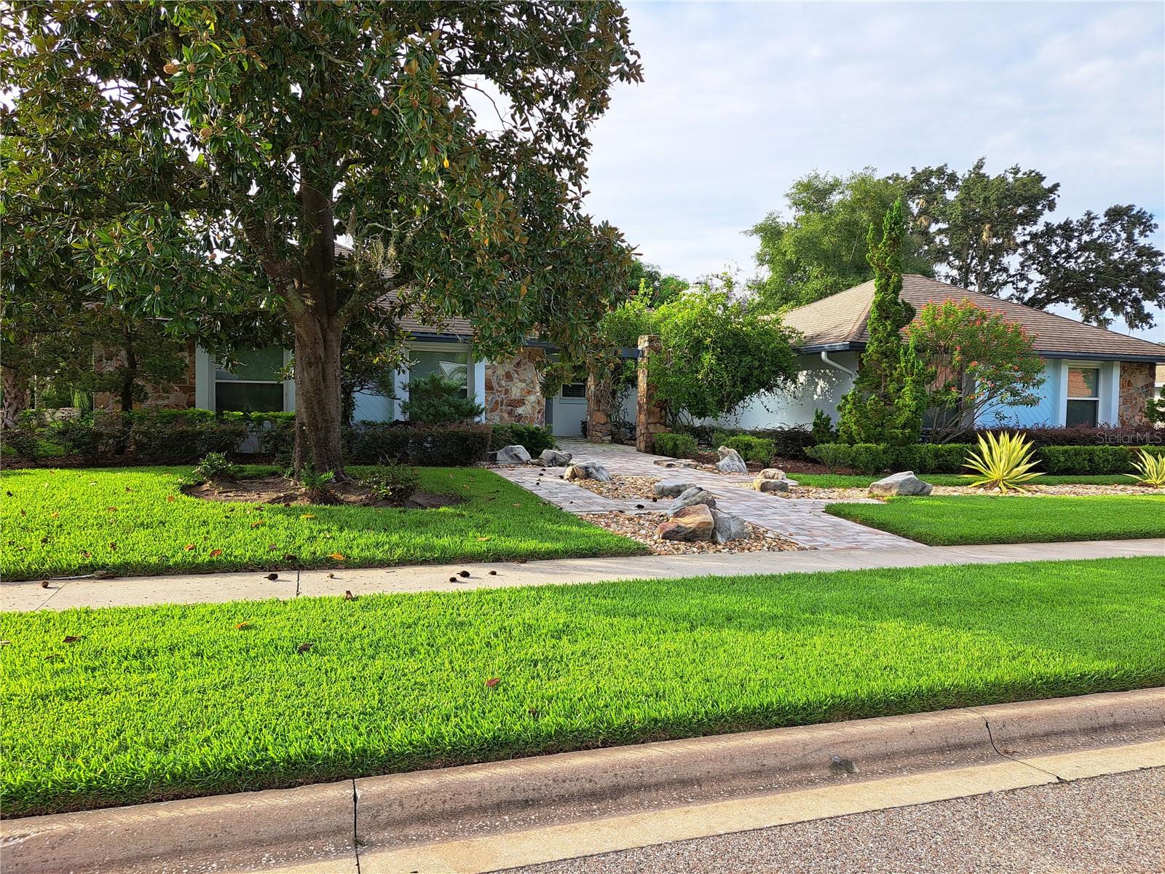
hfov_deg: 71.6
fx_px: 808
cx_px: 582
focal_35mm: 24
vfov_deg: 56.8
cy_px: 437
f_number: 1.8
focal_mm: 5.23
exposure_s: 1/626
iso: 50
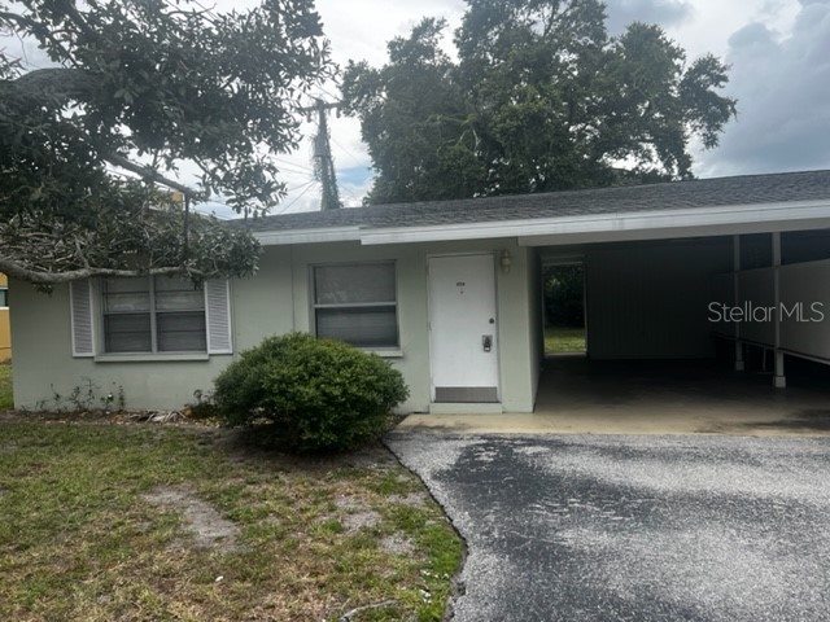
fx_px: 623
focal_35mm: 26
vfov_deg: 53.1
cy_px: 311
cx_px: 415
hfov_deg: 67.3
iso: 50
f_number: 1.5
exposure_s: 1/1326
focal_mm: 5.7
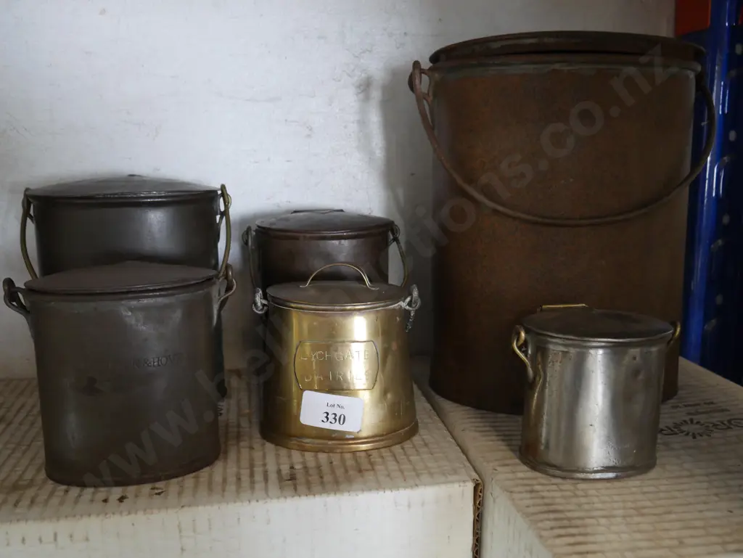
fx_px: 730
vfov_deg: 41.8
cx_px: 372
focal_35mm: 34
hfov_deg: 53.9
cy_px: 279
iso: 1600
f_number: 4.5
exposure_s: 1/60
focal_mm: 17
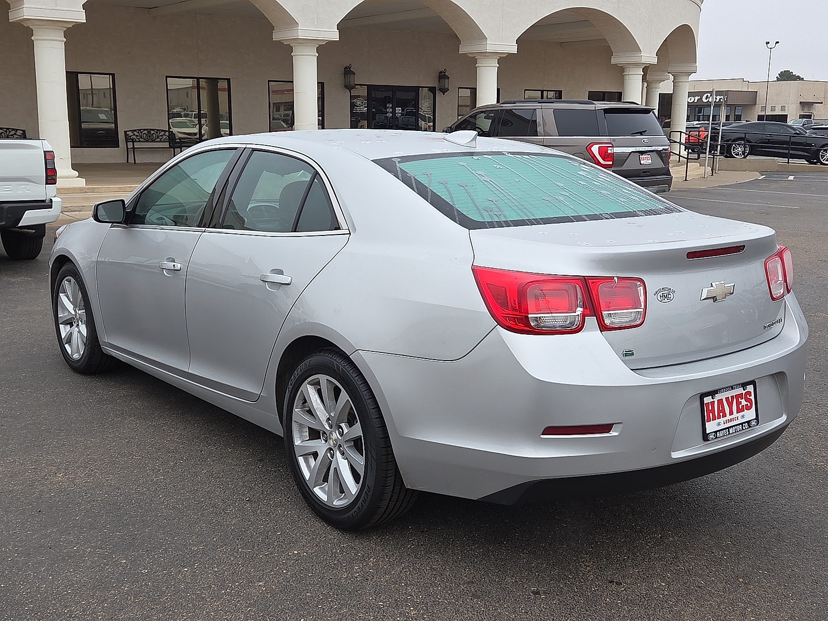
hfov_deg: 47.9
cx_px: 414
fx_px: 933
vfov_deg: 36.8
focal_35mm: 39
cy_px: 310
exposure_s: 1/769
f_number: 1.8
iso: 76
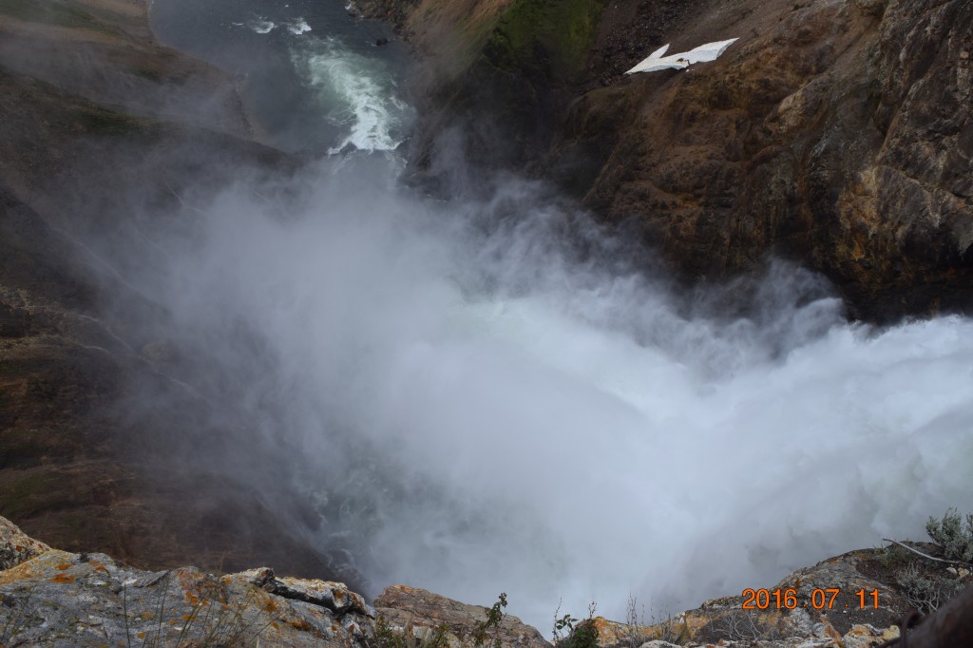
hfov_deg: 67.4
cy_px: 324
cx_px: 486
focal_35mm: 27
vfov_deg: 47.9
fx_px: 729
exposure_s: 1/320
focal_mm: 18
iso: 200
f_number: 9
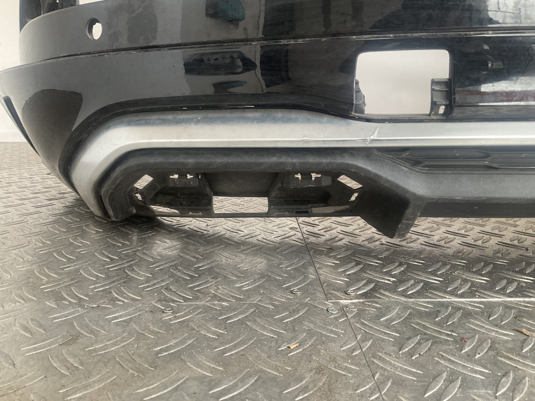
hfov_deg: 61.7
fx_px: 448
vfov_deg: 48.2
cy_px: 200
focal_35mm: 29
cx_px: 268
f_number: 1.8
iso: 64
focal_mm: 3
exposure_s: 1/50
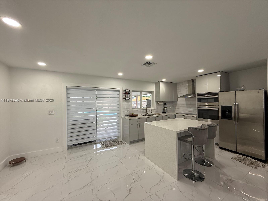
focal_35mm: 14
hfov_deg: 102.1
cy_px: 100
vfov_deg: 85.7
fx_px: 108
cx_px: 134
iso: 125
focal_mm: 2.22
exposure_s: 1/120
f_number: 2.2
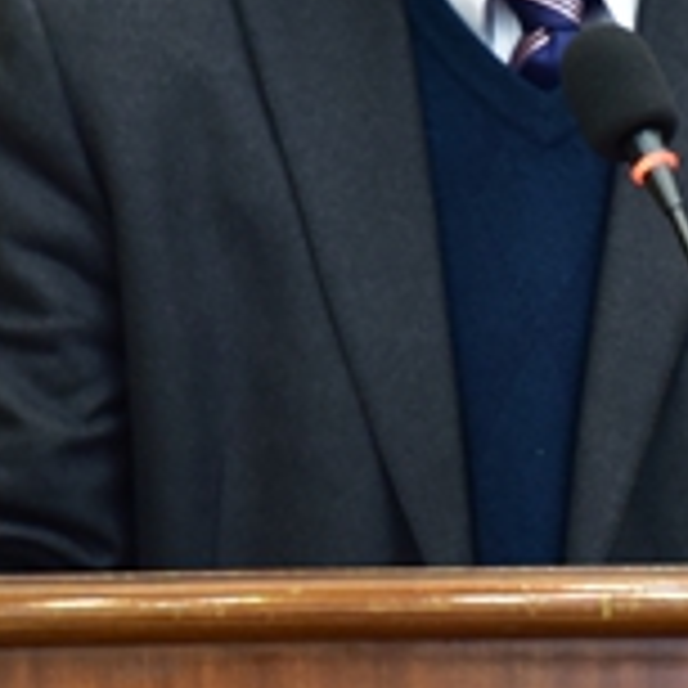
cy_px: -81
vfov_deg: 2.6
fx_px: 14976
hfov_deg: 2.6
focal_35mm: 666
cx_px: 589
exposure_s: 1/40
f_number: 2.8
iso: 1250
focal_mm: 200
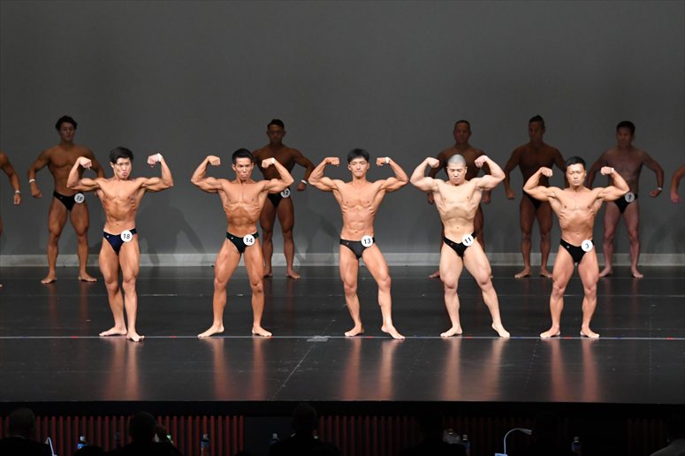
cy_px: 228
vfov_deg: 8.7
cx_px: 342
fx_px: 2986
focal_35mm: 157
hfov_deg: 13.1
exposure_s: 1/400
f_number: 5.6
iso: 4000
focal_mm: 105
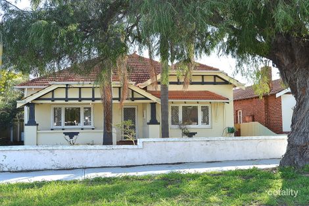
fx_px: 300
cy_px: 103
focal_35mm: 35
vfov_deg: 37.8
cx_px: 154
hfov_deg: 54.5
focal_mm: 35
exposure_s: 1/160
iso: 200
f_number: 6.3
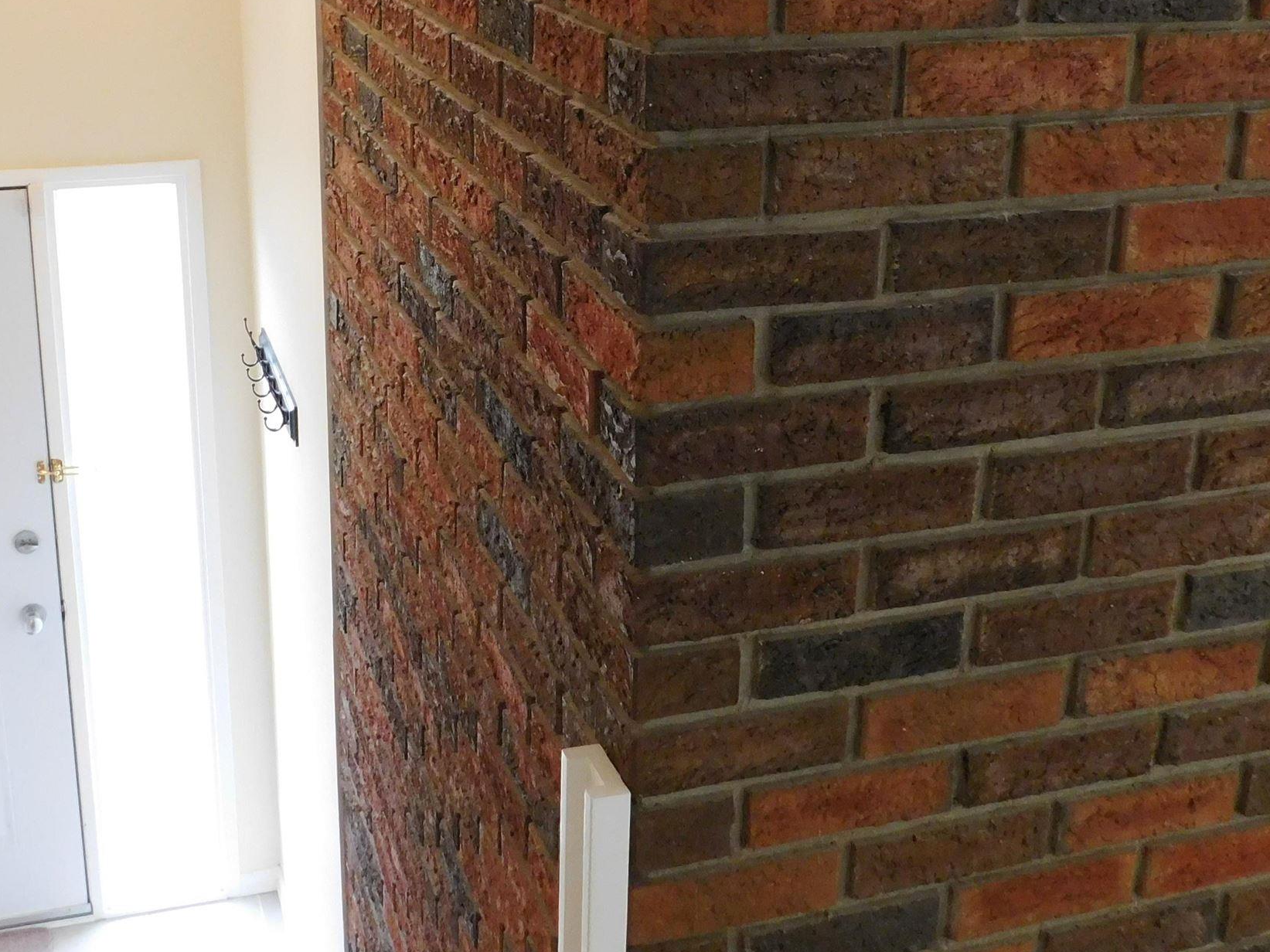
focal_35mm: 43
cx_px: 504
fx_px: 1577
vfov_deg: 32.9
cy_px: 237
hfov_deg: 43.6
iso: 400
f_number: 3
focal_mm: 4
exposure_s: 1/30
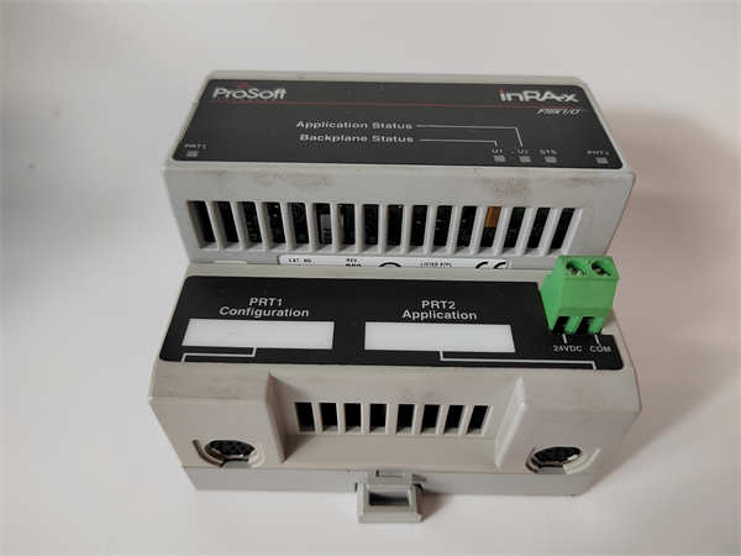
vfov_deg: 58.9
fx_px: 492
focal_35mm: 23
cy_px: 278
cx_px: 370
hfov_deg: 73.9
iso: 716
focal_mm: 5.52
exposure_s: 1/100
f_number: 1.9
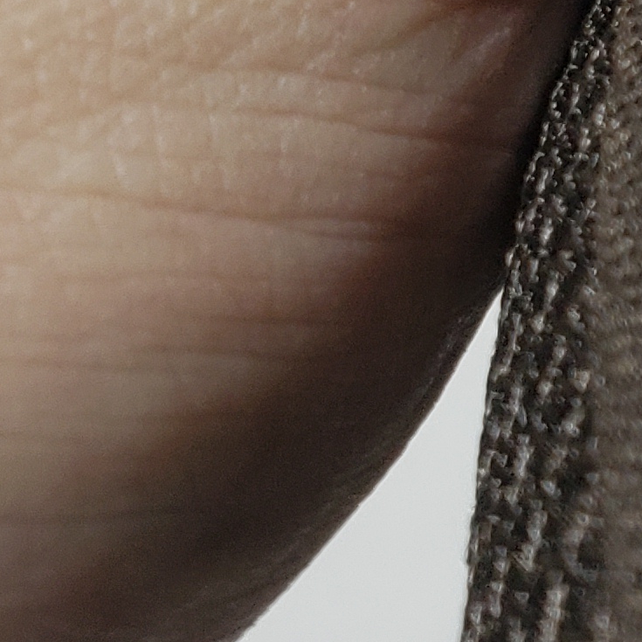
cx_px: 1656
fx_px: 2644
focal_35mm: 126
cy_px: -211
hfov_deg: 11.1
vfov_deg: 13.3
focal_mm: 4.3
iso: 50
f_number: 2.4
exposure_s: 1/251
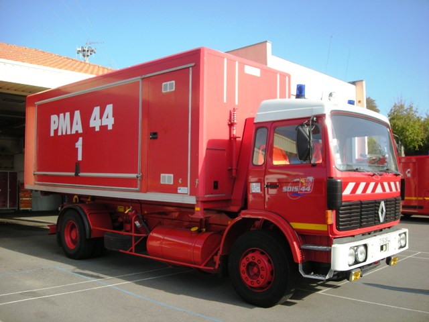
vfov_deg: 40.7
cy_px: 161
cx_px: 214
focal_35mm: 35
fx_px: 434
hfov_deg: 52.6
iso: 64
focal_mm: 5.7
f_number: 2.8
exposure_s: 1/554
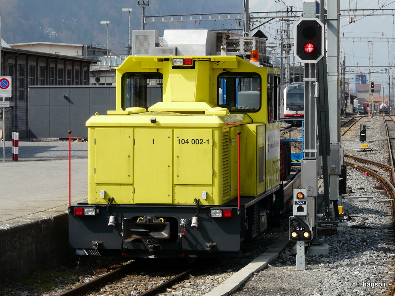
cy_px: 148
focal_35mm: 148
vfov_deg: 10.0
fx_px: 1689
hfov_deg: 13.3
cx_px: 198
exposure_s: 1/500
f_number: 5.6
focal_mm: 24.4
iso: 100
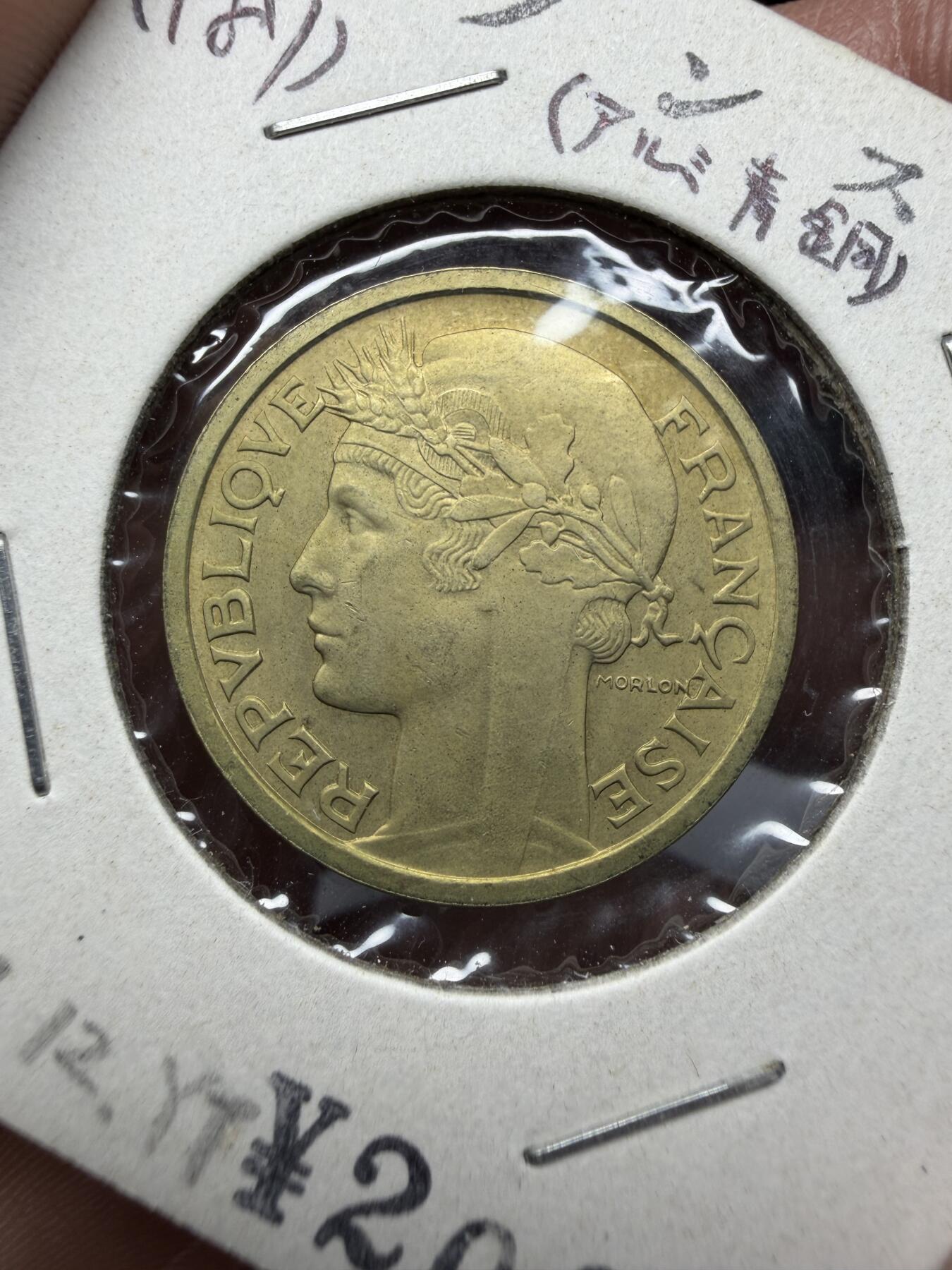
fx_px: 953
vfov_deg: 67.3
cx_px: 476
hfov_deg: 53.1
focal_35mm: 26
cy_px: 635
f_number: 2.2
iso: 40
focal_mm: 2.22
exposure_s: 1/239
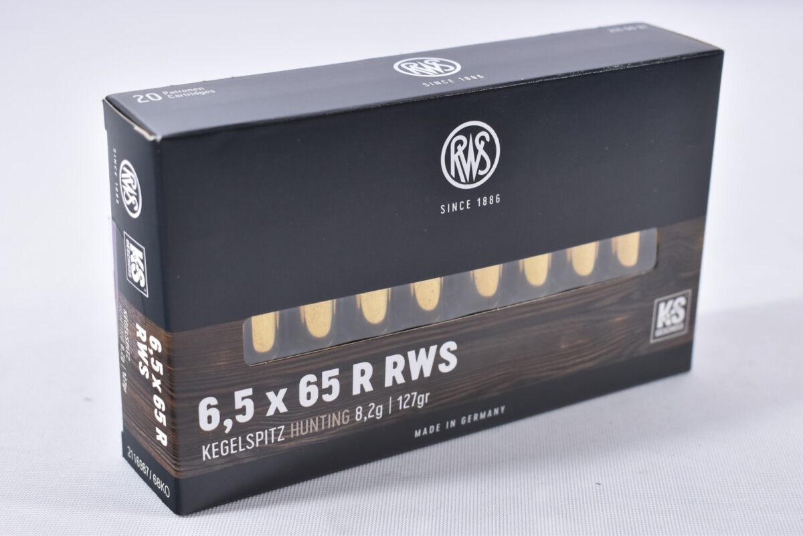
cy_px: 268
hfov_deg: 31.9
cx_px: 402
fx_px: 1405
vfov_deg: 21.6
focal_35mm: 63
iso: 640
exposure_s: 1/50
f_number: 5
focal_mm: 42
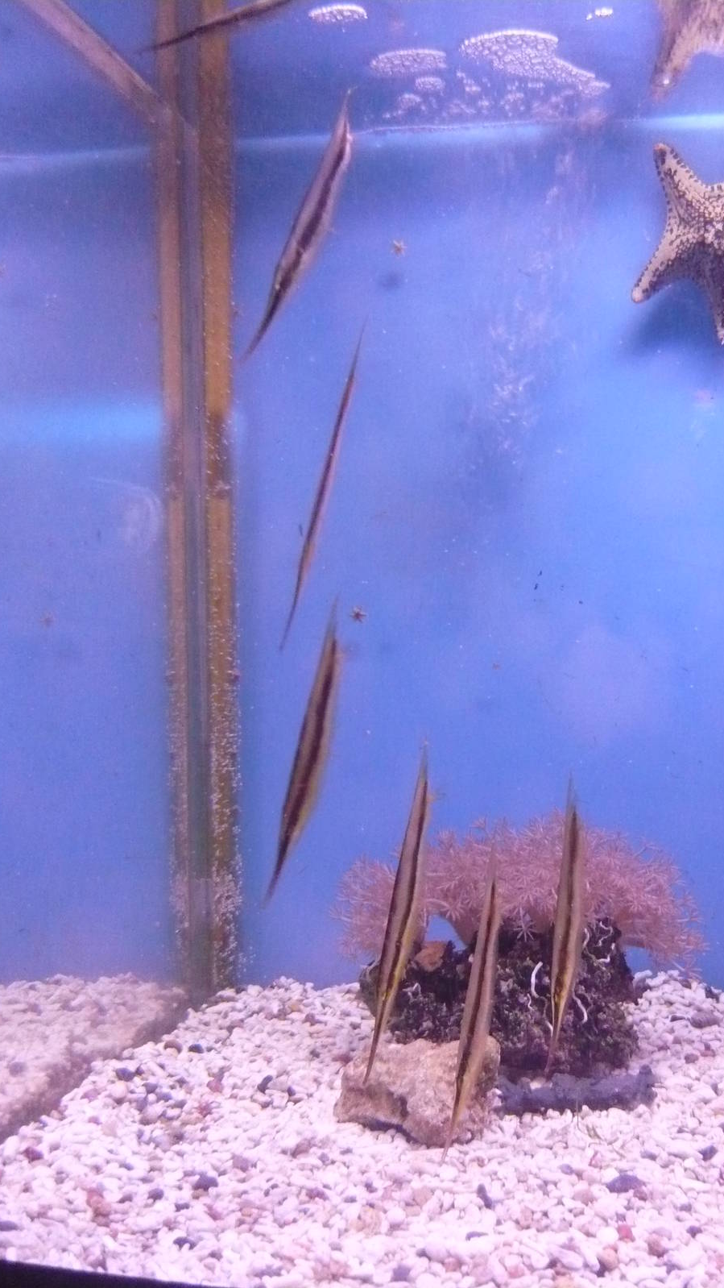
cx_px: 472
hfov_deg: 32.6
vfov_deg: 55.3
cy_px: 644
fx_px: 1229
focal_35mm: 36
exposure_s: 1/25
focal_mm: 5.5
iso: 800
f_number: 2.8
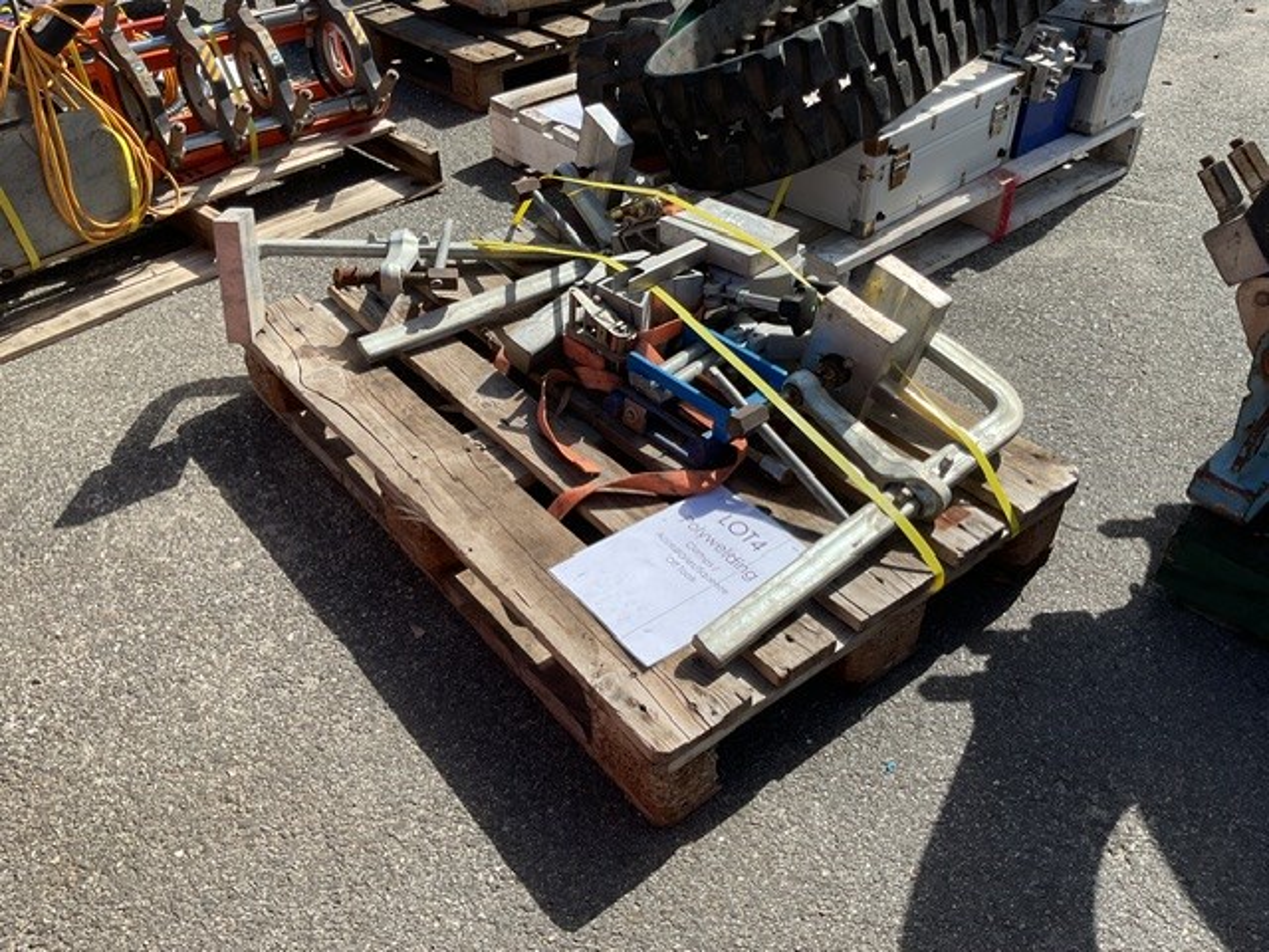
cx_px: 634
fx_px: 1063
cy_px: 476
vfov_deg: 48.2
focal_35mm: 29
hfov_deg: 61.7
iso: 16
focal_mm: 3
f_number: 1.8
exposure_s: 1/1848
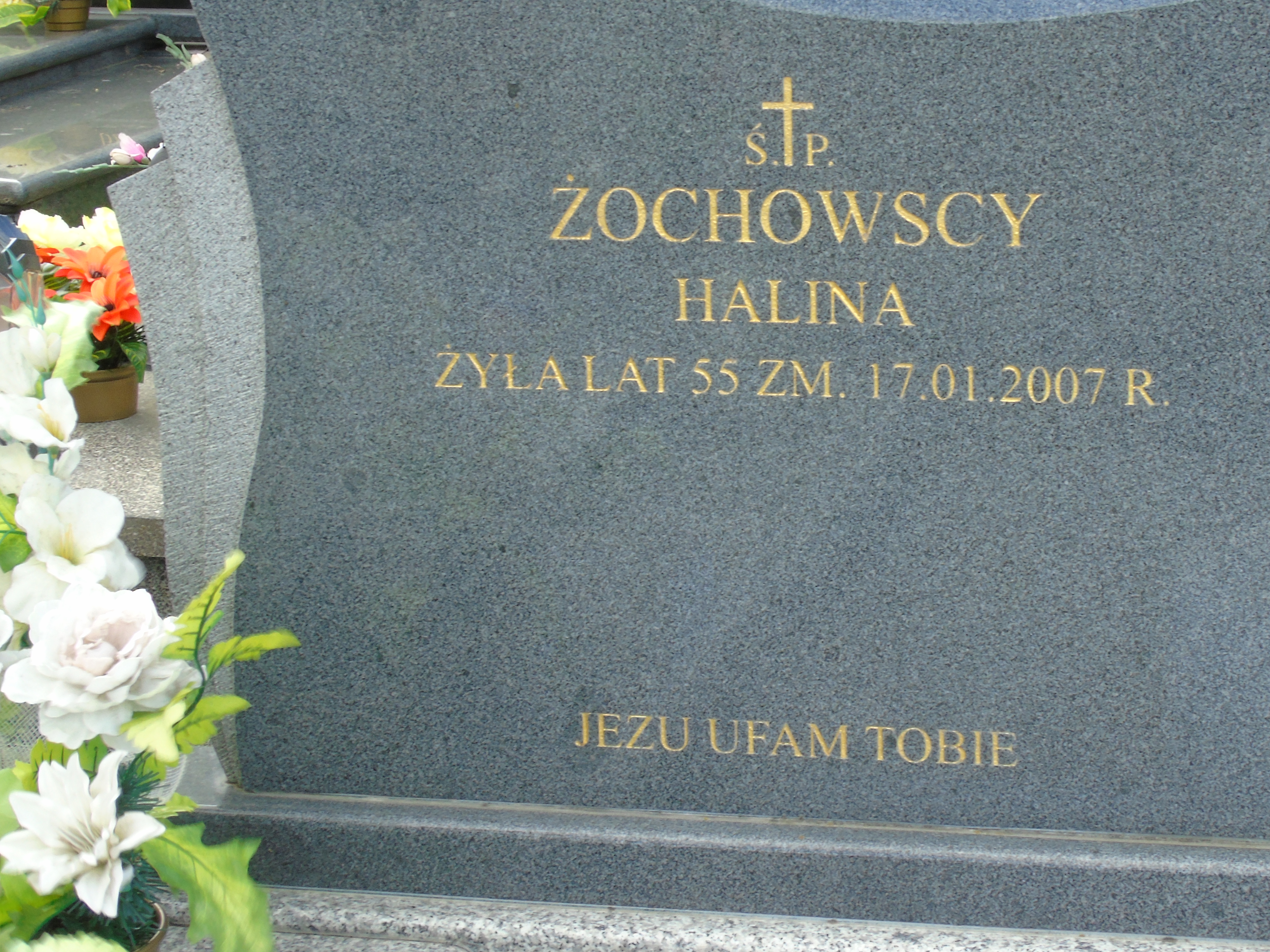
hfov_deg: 21.5
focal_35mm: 91
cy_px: 471
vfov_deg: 16.2
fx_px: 3339
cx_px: 769
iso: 80
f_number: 7.8
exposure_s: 1/30
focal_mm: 13
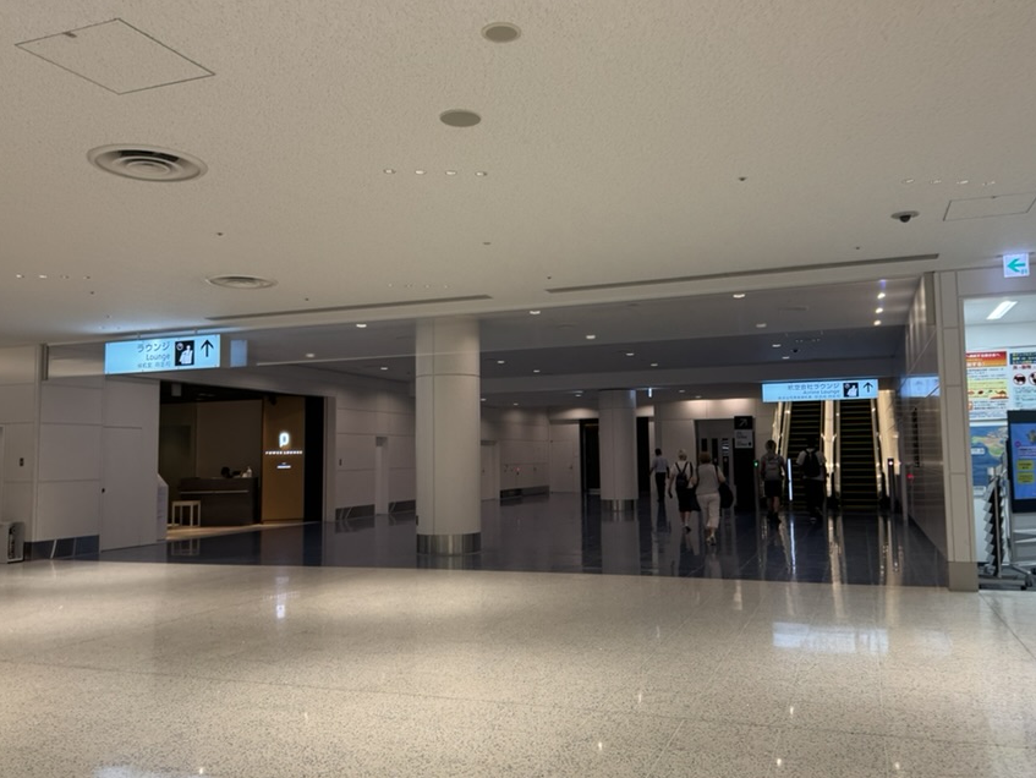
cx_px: 533
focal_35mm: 29
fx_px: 868
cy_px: 379
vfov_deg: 48.3
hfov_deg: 61.6
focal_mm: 6.76
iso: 64
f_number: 1.78
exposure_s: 1/100
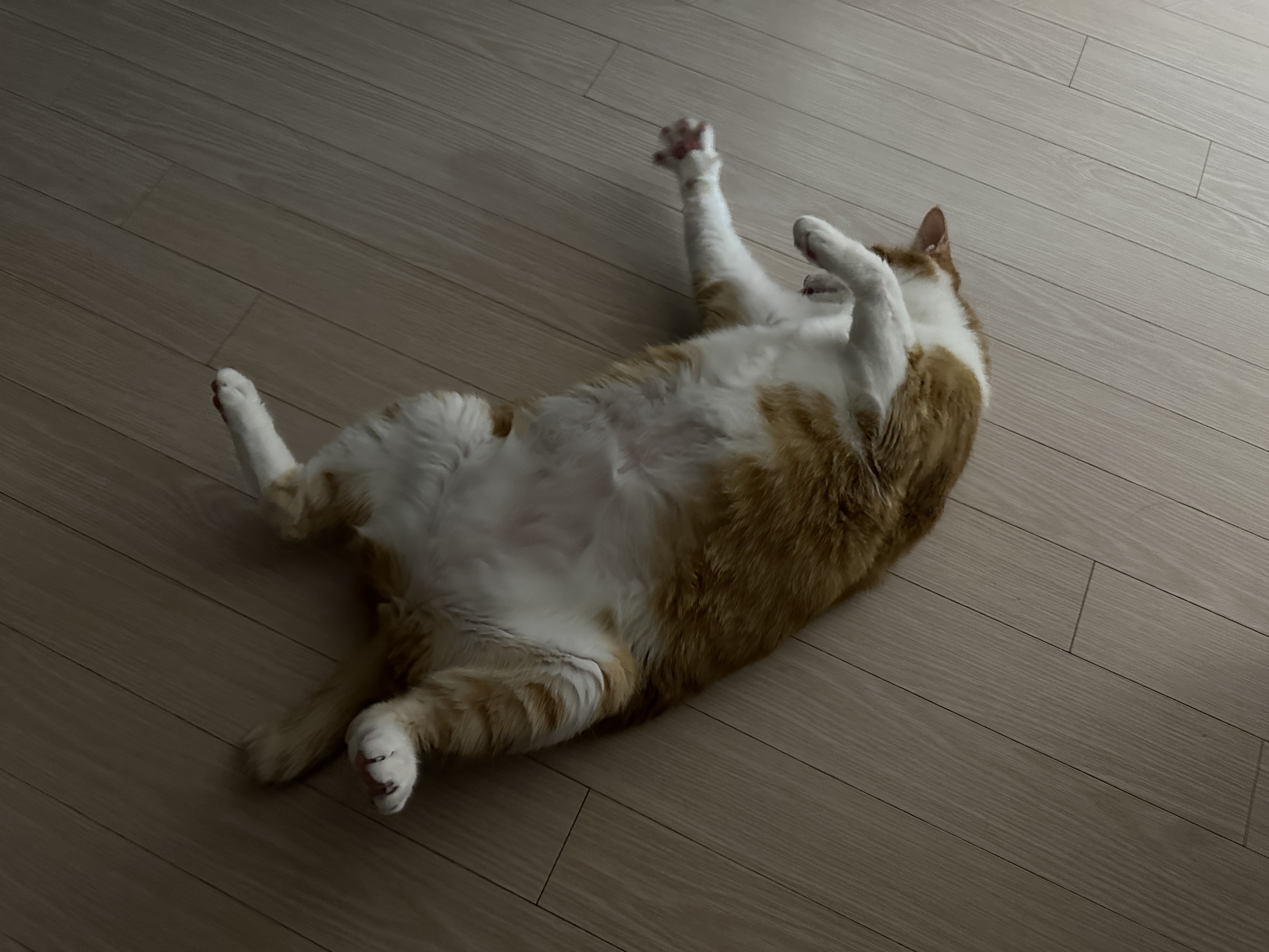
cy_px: 476
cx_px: 634
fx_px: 880
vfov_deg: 56.8
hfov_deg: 71.6
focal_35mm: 24
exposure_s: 1/30
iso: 1250
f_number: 1.78
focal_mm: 6.86
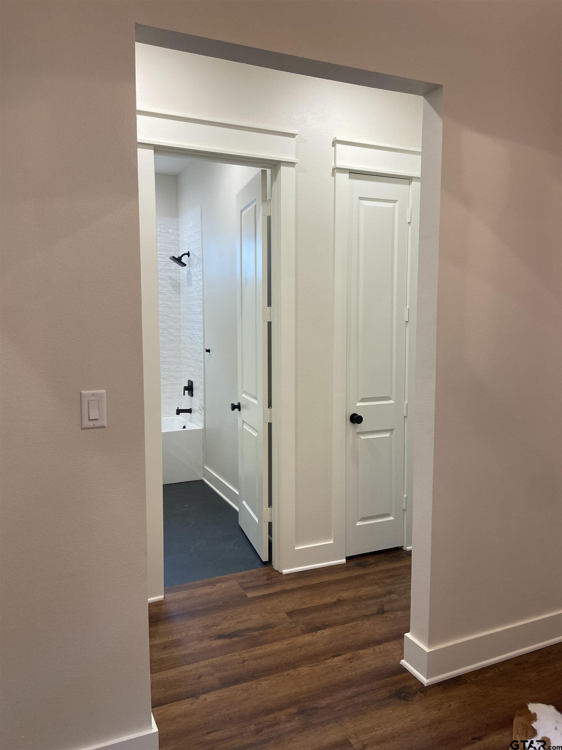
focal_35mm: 26
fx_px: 563
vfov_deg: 67.3
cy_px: 375
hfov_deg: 53.1
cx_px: 281
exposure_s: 1/60
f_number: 1.8
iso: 64
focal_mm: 4.25
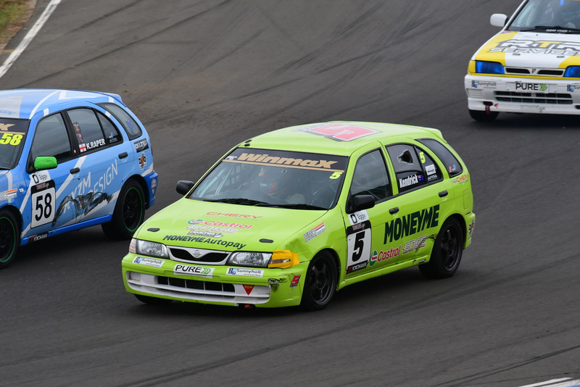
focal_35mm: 675
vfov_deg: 2.0
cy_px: 194
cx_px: 290
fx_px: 10878
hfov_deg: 3.1
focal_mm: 450
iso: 640
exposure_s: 1/640
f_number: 11
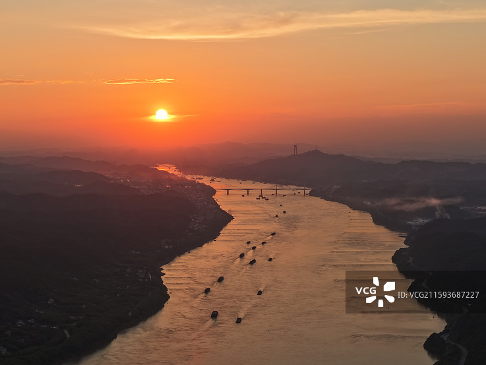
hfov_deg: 25.7
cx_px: 229
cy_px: 188
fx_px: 1067
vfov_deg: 19.4
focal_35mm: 76
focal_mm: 19.35
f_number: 2.8
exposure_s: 1/640
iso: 100
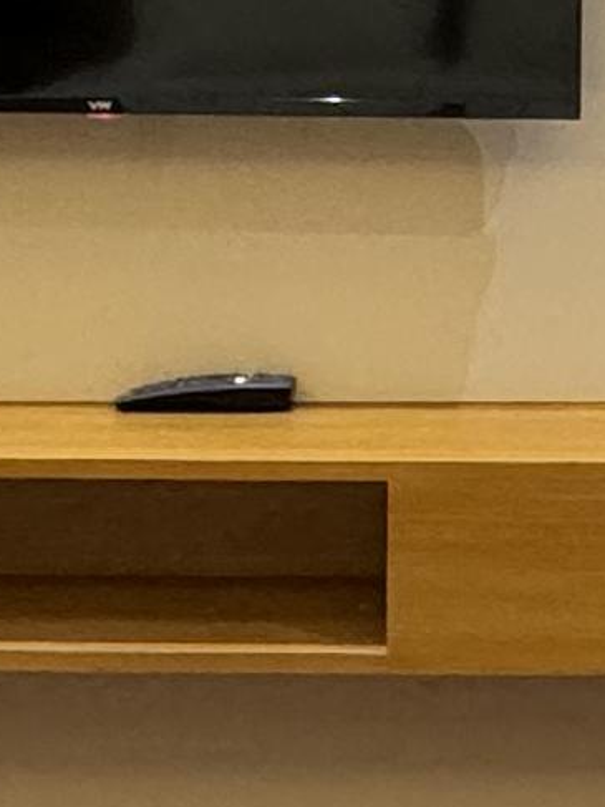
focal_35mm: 116
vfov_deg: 15.6
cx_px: 744
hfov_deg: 12.4
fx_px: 2704
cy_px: -414
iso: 320
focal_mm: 2.22
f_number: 2.2
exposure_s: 1/100
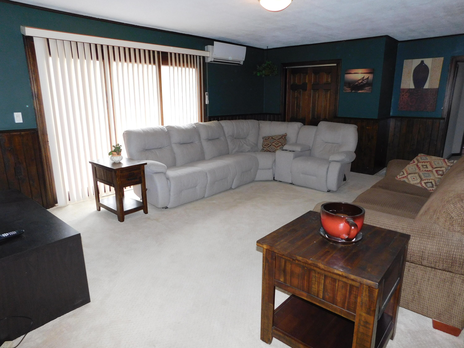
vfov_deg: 58.9
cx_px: 232
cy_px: 174
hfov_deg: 73.9
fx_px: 308
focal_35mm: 23
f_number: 3
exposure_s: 1/30
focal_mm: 4
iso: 250
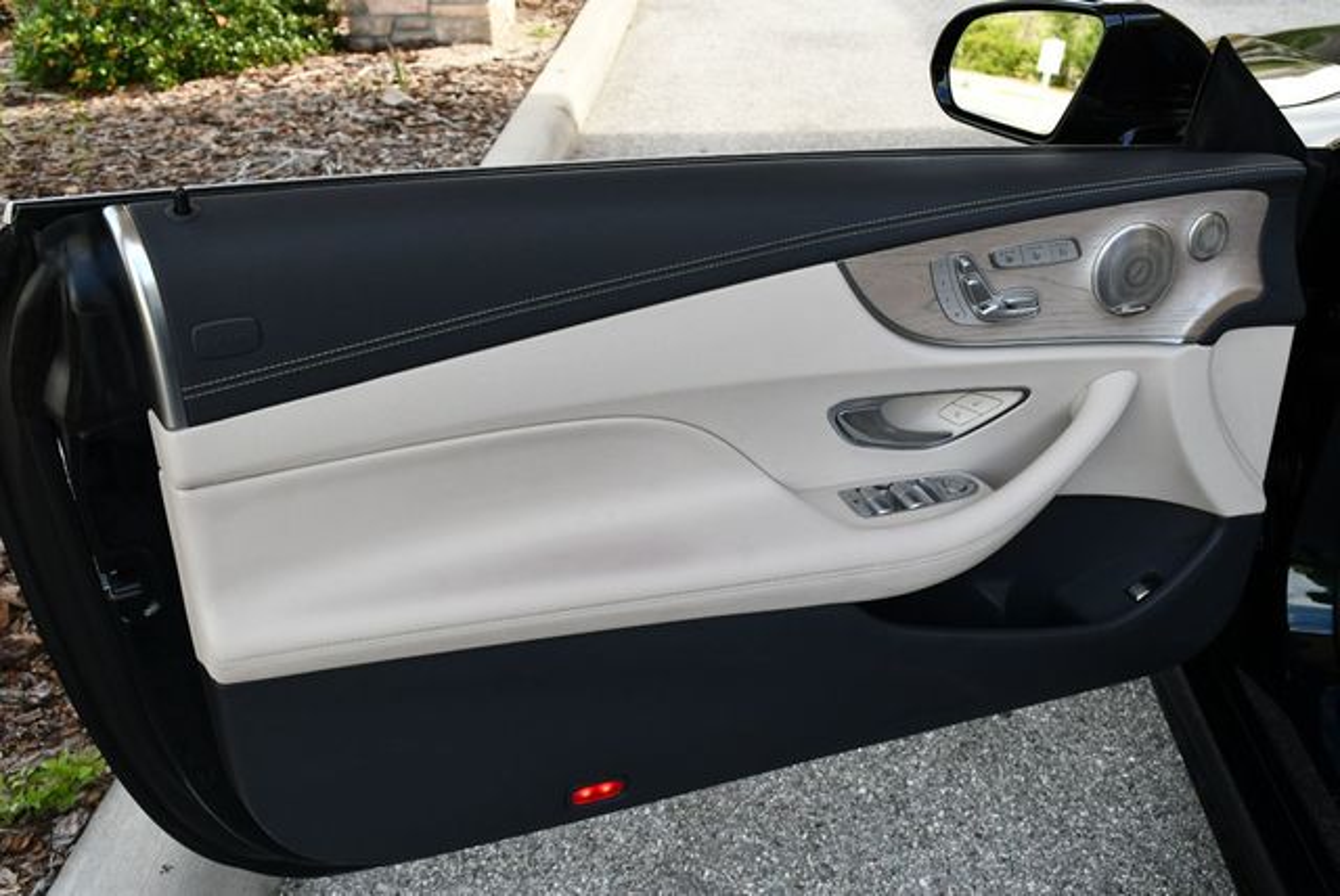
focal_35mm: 36
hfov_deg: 53.1
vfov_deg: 36.9
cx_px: 670
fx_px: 1341
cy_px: 448
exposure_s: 1/250
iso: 250
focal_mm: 18
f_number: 5.6
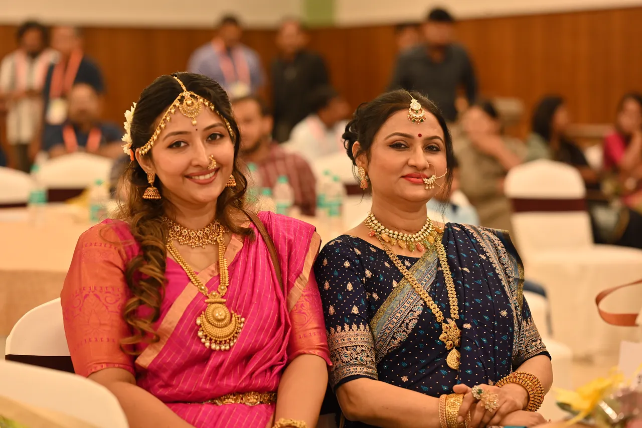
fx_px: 1516
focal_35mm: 85
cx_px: 321
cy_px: 214
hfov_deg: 23.9
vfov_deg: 16.1
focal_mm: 85
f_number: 2.5
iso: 800
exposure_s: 1/160
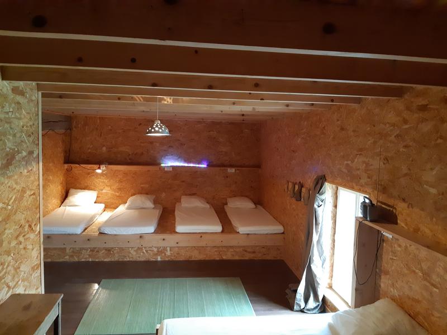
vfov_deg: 53.1
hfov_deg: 67.3
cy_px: 168
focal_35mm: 26
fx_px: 336
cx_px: 224
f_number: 1.7
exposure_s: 1/25
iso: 400
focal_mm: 3.93
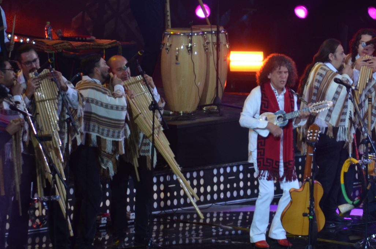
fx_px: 6232
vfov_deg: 2.3
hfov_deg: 3.5
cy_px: 106
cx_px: 258
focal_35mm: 598
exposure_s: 1/100
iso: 800
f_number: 5.6
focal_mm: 200
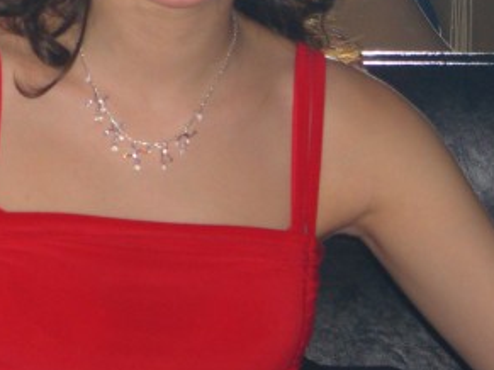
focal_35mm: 220
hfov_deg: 8.9
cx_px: -126
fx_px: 3138
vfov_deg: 6.7
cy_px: -5
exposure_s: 1/60
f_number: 4.4
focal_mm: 16.6
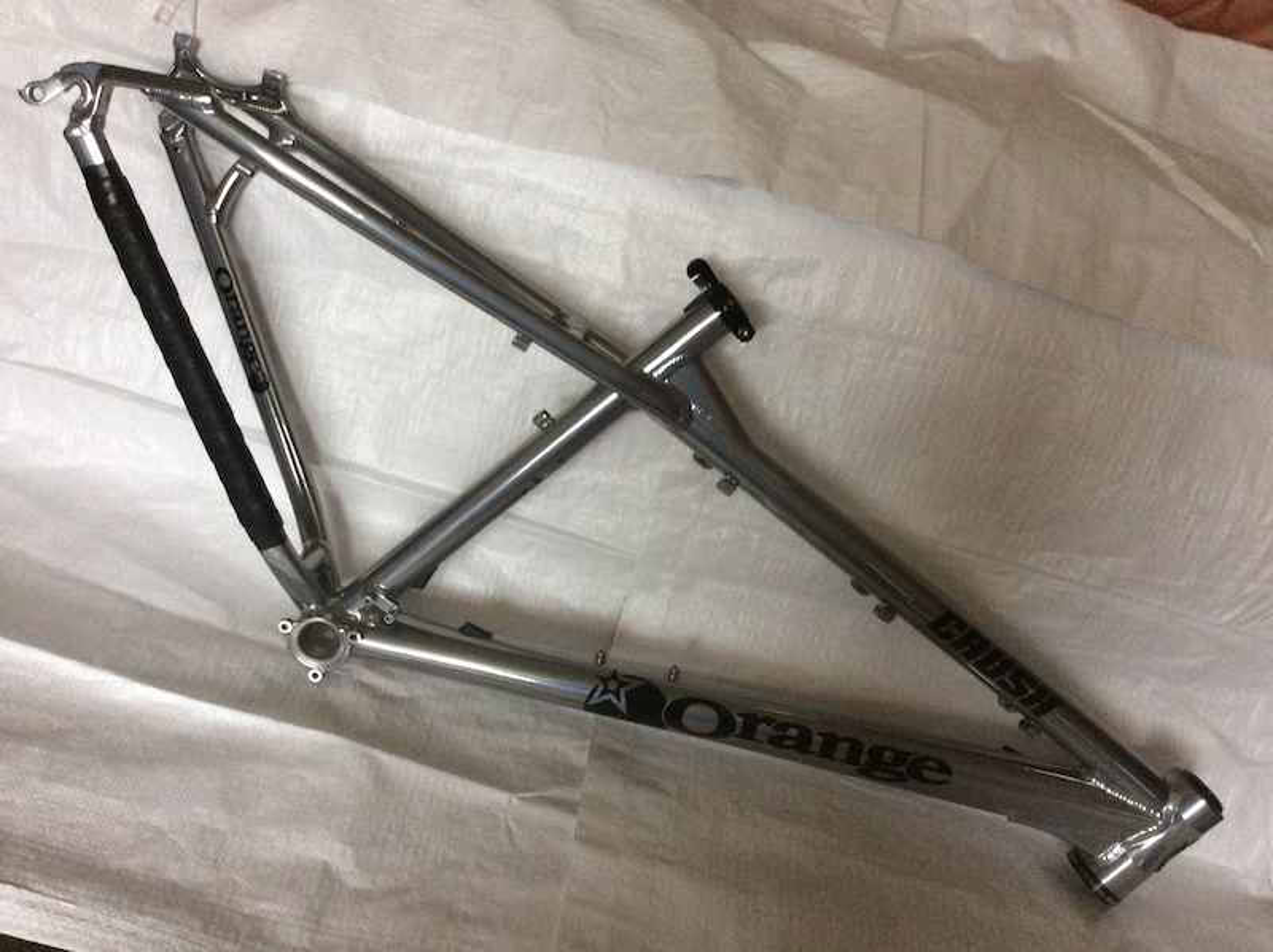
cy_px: 476
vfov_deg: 44.1
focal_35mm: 32
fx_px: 1175
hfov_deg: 56.9
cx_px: 636
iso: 160
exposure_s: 1/25
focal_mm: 3.3
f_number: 2.4
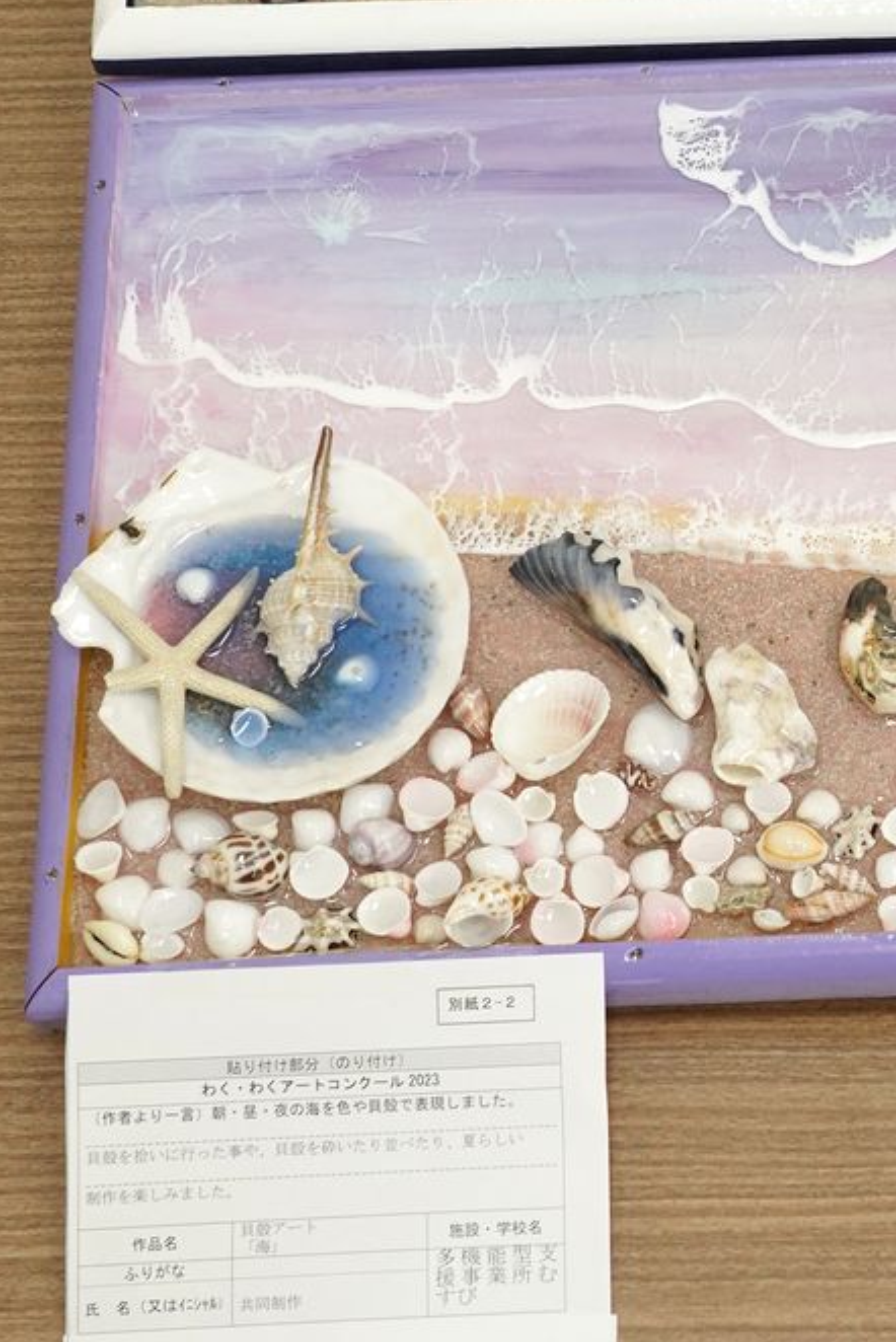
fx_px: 3953
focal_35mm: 106
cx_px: 1111
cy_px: 416
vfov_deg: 19.2
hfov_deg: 12.6
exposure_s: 1/50
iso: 3200
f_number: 7.1
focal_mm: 39
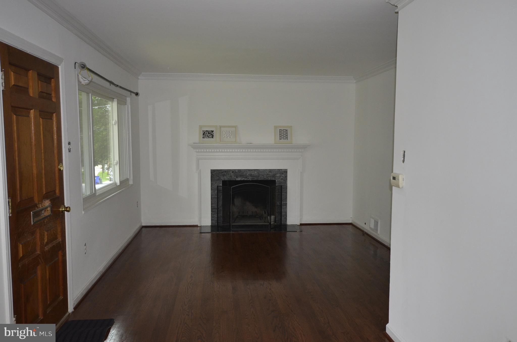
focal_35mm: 30
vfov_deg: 43.4
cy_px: 171
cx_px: 258
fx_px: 430
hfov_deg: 62.0
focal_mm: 20
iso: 800
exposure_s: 1/60
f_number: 5.6
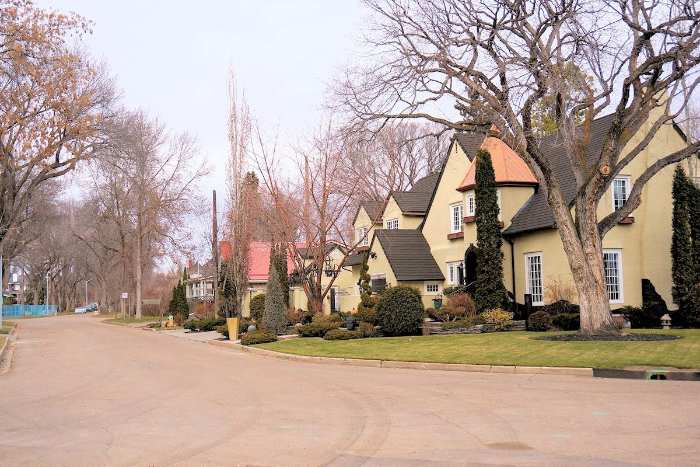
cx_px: 350
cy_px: 234
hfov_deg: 47.9
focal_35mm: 40
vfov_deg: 33.0
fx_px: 787
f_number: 4.5
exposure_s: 1/1000
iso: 200
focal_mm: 27
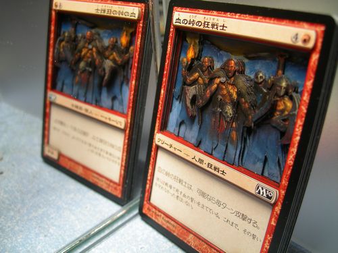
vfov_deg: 37.7
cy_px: 126
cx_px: 169
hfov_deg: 49.0
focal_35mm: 38
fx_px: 371
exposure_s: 1/28.5
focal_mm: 7.8
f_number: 2.8
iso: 50
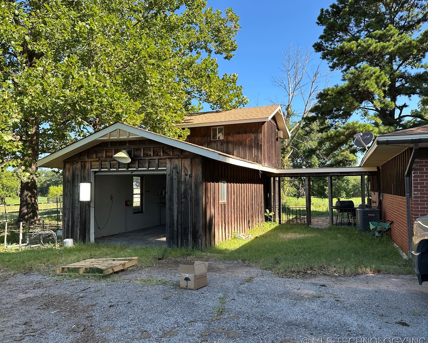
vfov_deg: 54.9
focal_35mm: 26
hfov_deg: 66.0
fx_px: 329
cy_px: 174
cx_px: 216
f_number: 1.78
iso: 80
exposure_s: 1/999
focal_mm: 6.86
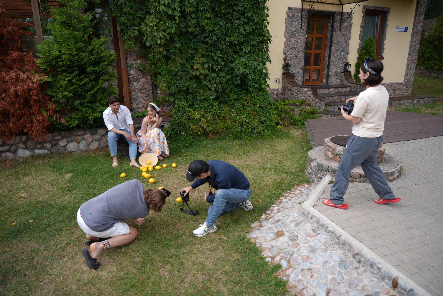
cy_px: 148
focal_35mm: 24
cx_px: 222
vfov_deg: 53.1
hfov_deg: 73.7
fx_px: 295
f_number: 3.2
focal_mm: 24
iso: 80
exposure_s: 1/320
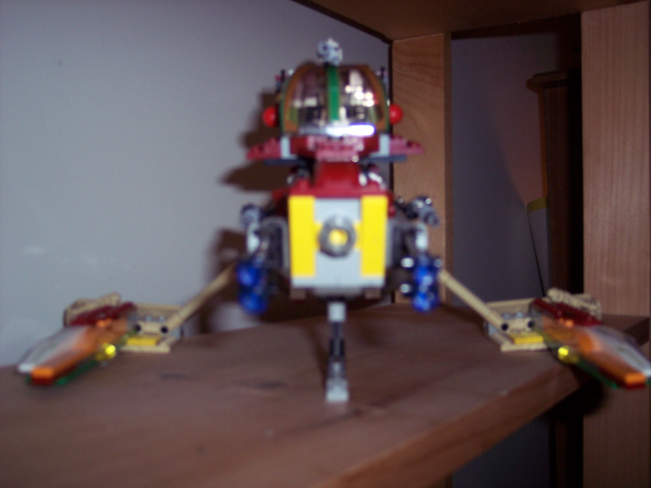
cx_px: 326
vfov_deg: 36.8
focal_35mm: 39
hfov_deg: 47.9
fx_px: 733
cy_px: 244
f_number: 2.8
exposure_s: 1/60
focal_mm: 8
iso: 140
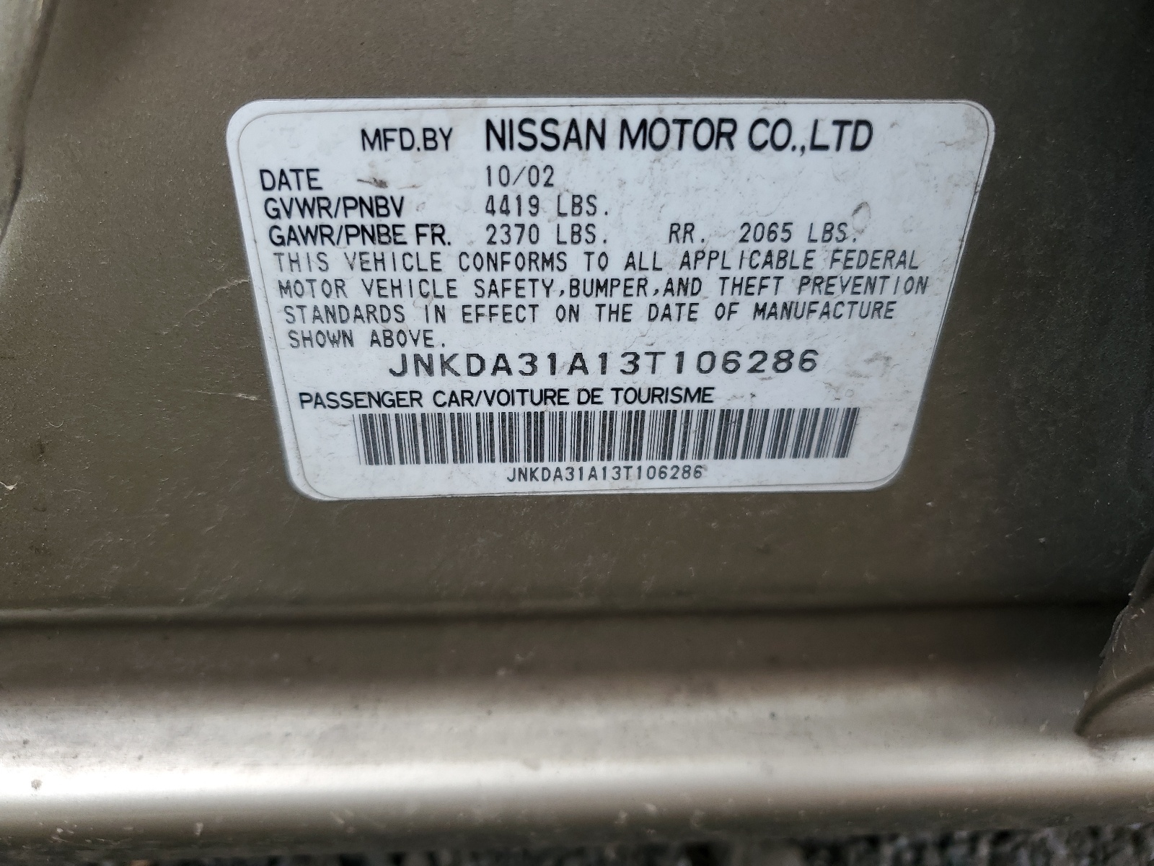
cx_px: 577
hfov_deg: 67.3
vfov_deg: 53.1
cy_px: 433
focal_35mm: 26
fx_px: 867
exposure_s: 1/217
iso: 50
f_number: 1.5
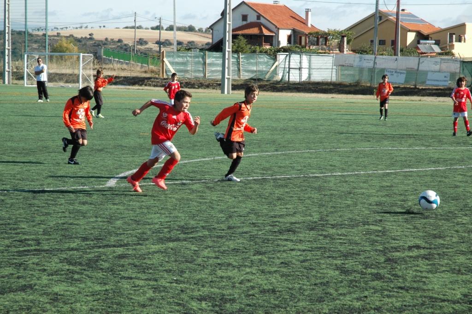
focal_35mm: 105
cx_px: 236
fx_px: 1376
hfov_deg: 19.5
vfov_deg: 13.0
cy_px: 157
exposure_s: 1/400
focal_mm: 70
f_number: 10
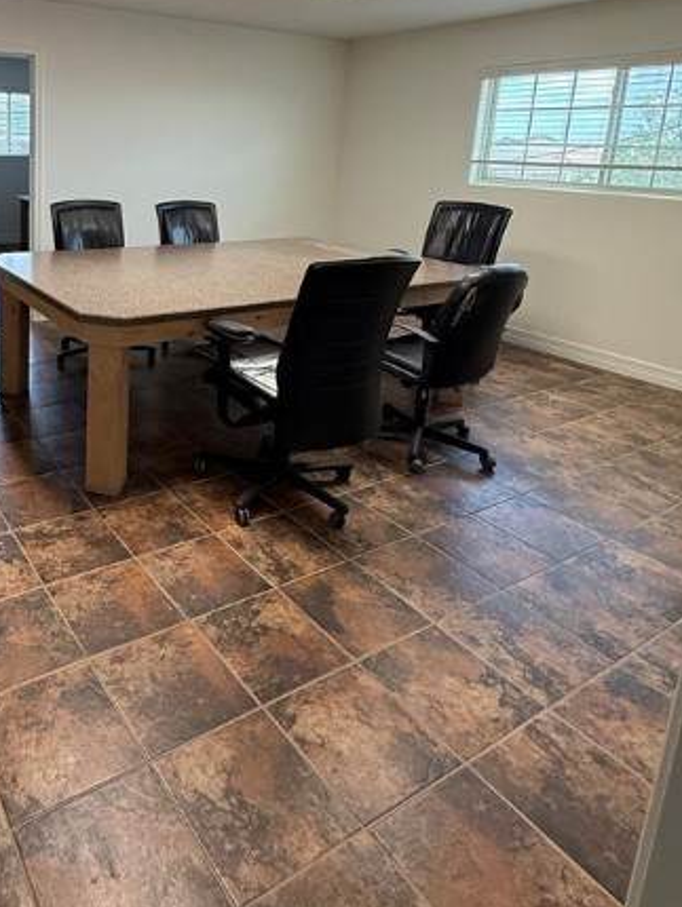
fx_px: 656
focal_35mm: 25
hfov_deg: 51.1
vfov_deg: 66.6
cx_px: 125
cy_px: 272
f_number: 2.2
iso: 200
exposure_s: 1/120
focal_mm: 2.22
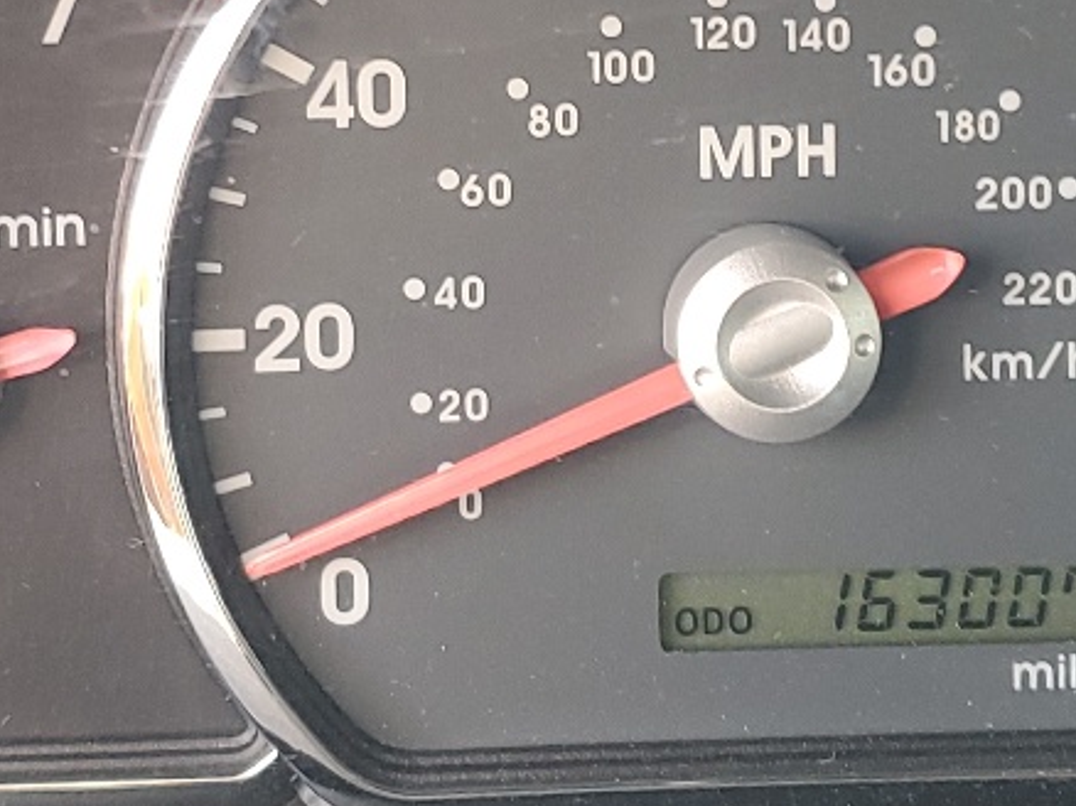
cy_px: 162
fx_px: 2951
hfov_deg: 20.6
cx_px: 624
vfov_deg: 15.4
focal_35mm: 95
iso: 60
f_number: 1.5
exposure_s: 1/120
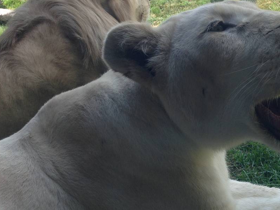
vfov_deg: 22.3
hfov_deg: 29.2
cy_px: 102
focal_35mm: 66
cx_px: 186
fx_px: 534
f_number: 2.4
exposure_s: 1/345
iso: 50
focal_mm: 4.12
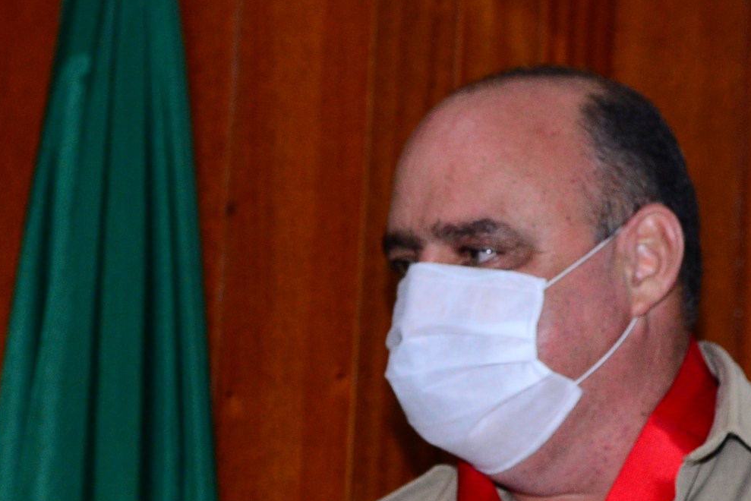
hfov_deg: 9.6
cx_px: 213
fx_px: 4444
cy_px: 481
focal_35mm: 213
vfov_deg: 6.4
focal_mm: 70
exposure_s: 1/125
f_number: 4.5
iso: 1600
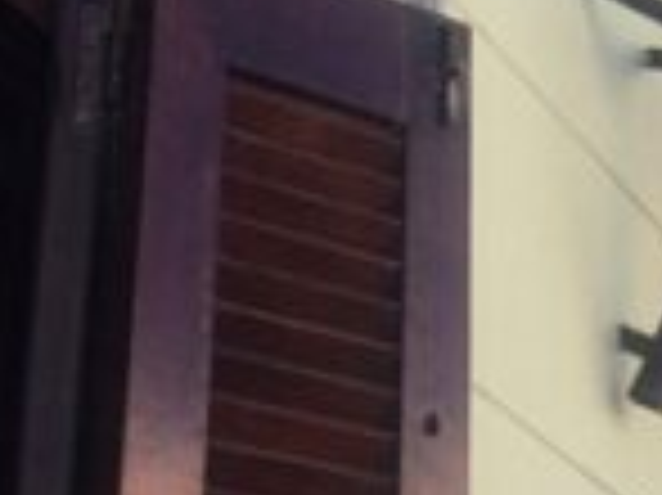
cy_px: -76
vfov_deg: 10.6
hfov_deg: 14.1
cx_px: 743
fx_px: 2618
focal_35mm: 137
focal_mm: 4.15
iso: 32
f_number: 2.2
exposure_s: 1/760
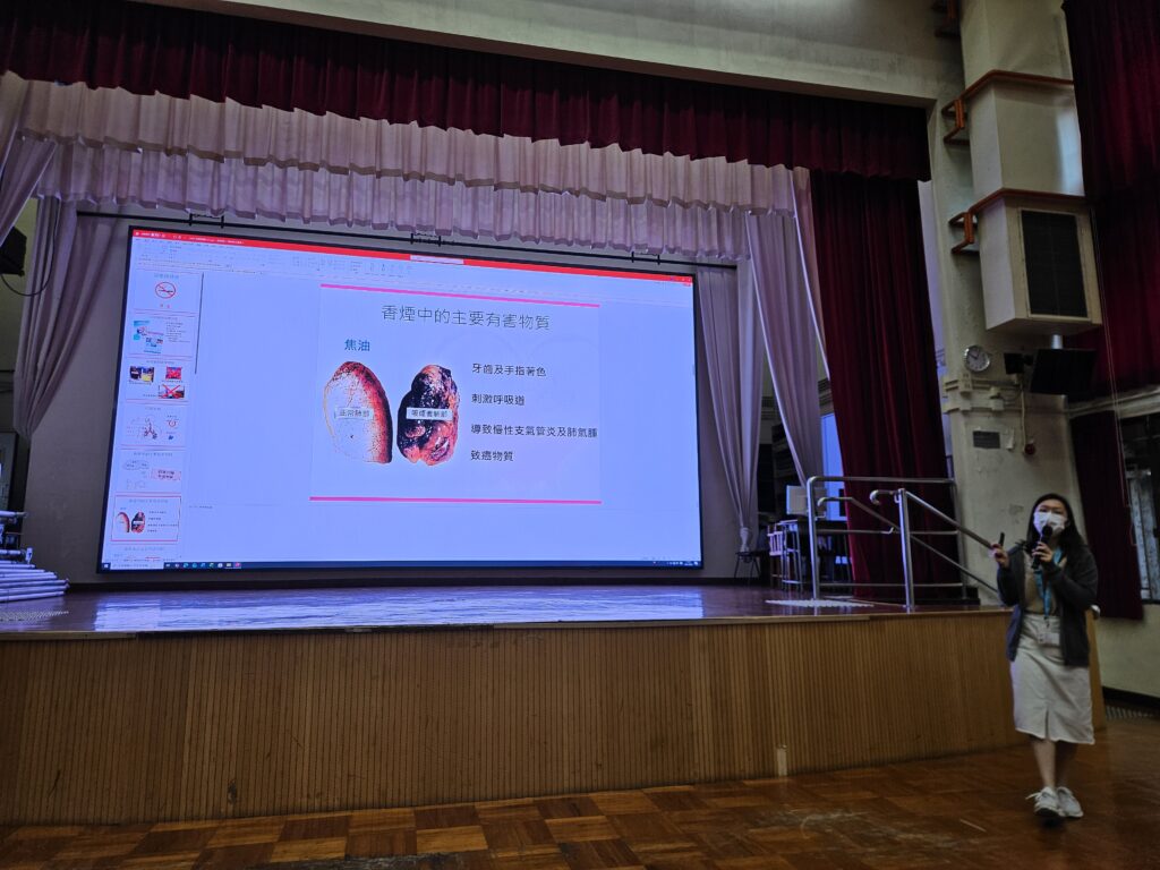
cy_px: 435
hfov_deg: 73.9
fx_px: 771
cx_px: 580
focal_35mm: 23
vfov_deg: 58.9
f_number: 1.8
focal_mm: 5.4
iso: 40
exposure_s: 1/100
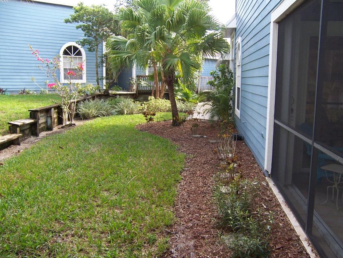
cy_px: 129
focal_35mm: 33
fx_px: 327
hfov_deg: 55.4
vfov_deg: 42.9
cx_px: 172
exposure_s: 1/90
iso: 80
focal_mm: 5.5
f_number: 3.4
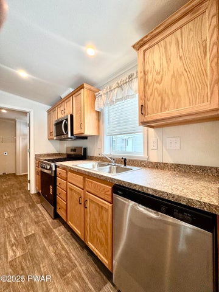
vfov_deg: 102.1
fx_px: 118
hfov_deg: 85.7
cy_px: 146
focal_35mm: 14
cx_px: 110
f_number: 2.2
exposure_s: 1/120
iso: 100
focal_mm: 2.22
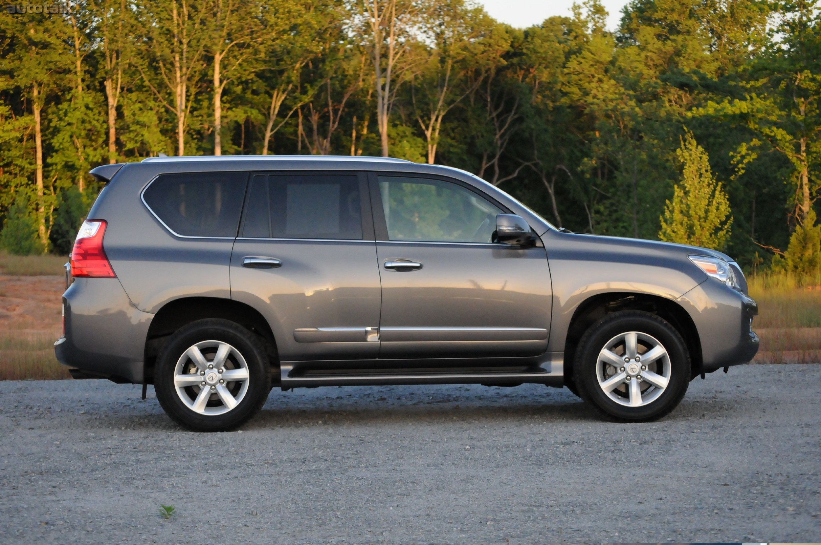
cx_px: 410
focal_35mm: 102
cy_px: 272
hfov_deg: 20.0
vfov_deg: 13.4
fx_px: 2324
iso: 2000
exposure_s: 1/1000
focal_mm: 68
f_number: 6.3
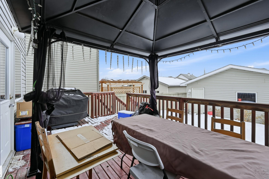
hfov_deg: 100.4
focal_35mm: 15
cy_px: 85
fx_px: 112
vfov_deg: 77.3
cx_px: 135
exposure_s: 1/320
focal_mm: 14
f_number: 8
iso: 100
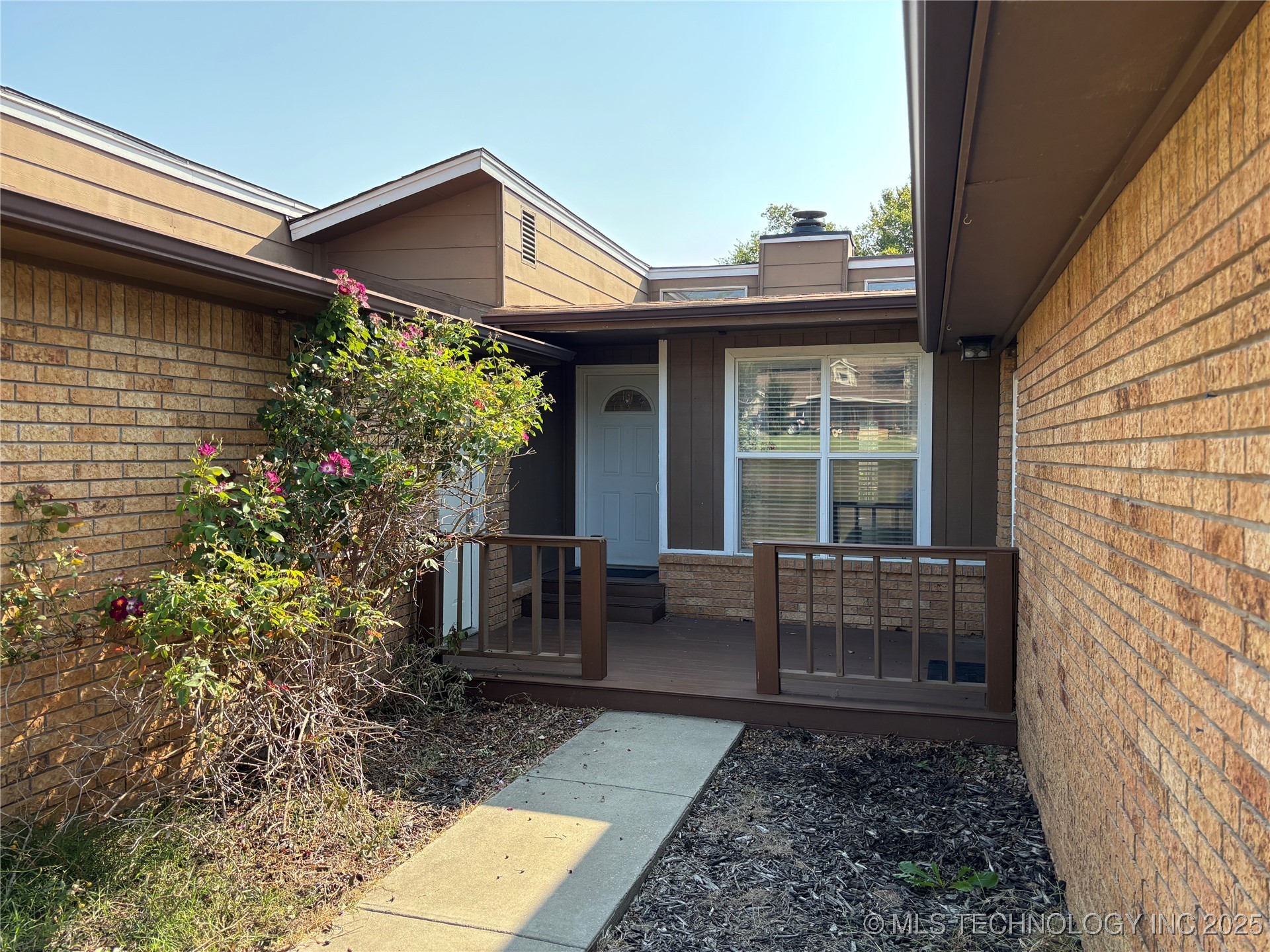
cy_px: 476
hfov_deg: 67.3
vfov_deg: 53.1
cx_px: 635
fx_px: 954
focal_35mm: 26
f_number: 1.6
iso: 50
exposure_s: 1/732
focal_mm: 5.96
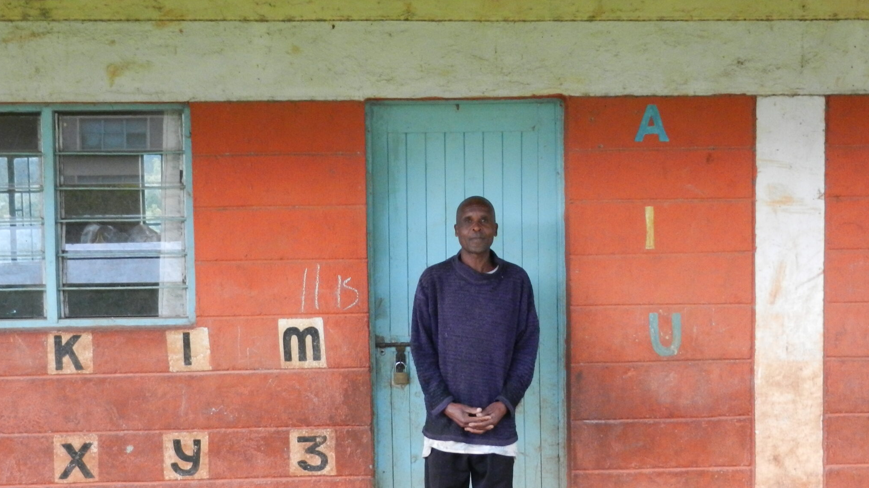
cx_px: 400
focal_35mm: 52
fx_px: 1198
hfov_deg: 39.8
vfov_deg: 23.0
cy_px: 270
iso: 640
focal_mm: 6.9
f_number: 4
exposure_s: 1/80
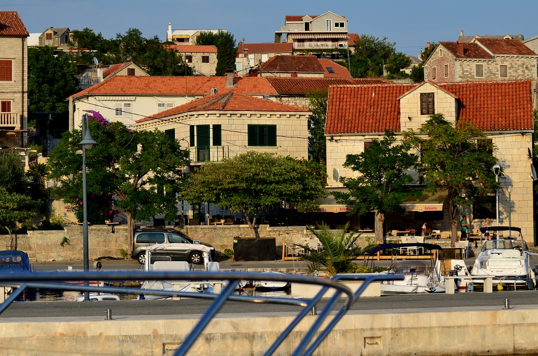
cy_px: 178
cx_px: 269
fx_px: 1565
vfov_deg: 13.0
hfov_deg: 19.5
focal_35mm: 105
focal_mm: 70
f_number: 5.6
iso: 400
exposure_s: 1/2500
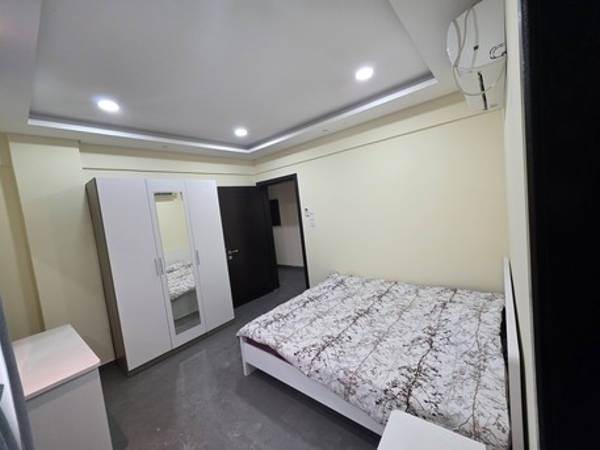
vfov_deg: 89.9
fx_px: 225
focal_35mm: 13
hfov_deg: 106.2
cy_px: 225
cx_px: 300
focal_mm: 2.2
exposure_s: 1/100
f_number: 1.9
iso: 320
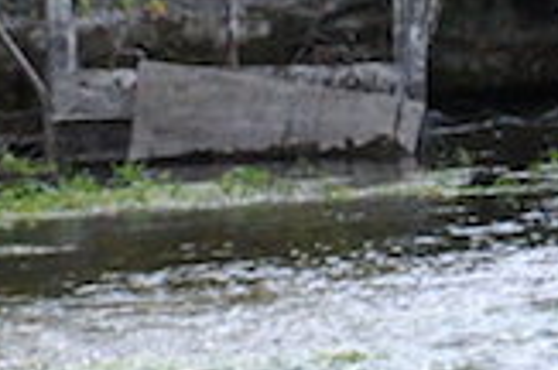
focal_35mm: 991
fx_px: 15333
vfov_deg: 1.4
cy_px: -486
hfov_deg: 2.1
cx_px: 1647
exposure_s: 1/1000
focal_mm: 105
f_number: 8
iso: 3200
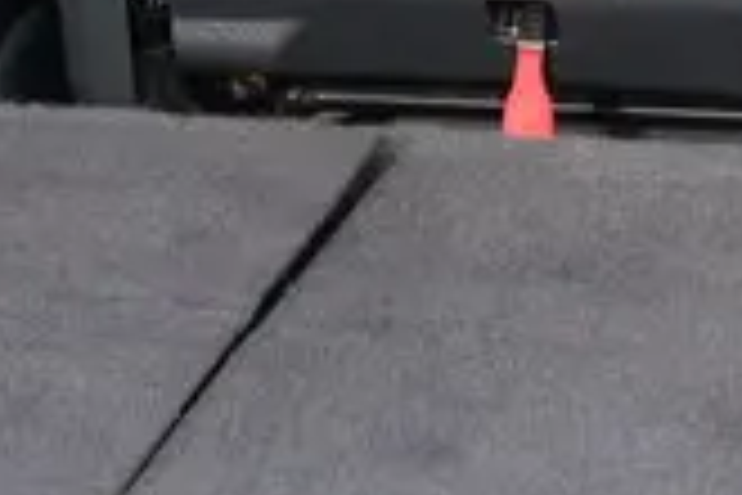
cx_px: 299
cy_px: -439
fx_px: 7935
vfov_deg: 3.5
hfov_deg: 5.4
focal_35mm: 385
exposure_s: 1/140
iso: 320
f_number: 4.5
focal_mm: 37.4
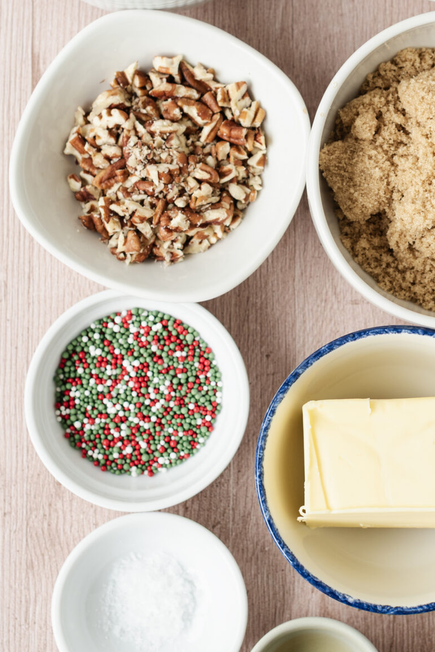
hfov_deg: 12.4
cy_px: 174
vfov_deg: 18.5
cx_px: 355
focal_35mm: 110
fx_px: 1994
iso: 250
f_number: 5
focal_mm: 50
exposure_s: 1/40
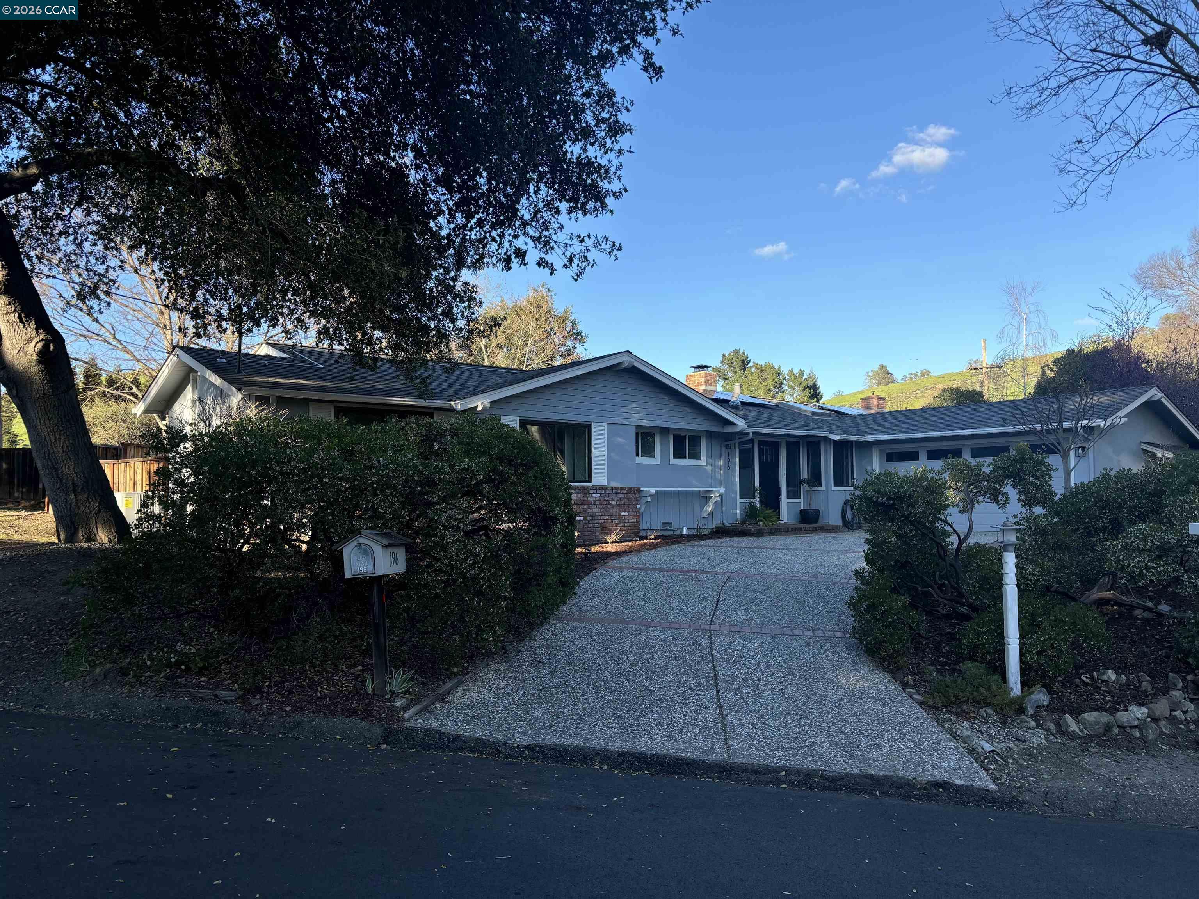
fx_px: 901
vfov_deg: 53.1
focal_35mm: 26
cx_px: 600
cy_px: 450
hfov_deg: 67.3
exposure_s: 1/1080
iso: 50
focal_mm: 5.96
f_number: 1.6
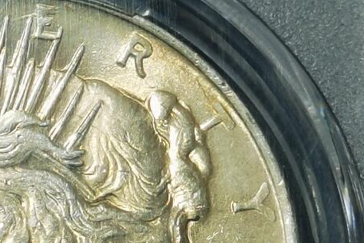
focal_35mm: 242
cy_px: 128
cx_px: 18
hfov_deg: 8.5
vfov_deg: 5.7
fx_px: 2447
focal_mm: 6.67
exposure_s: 1/111
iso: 50
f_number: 1.9
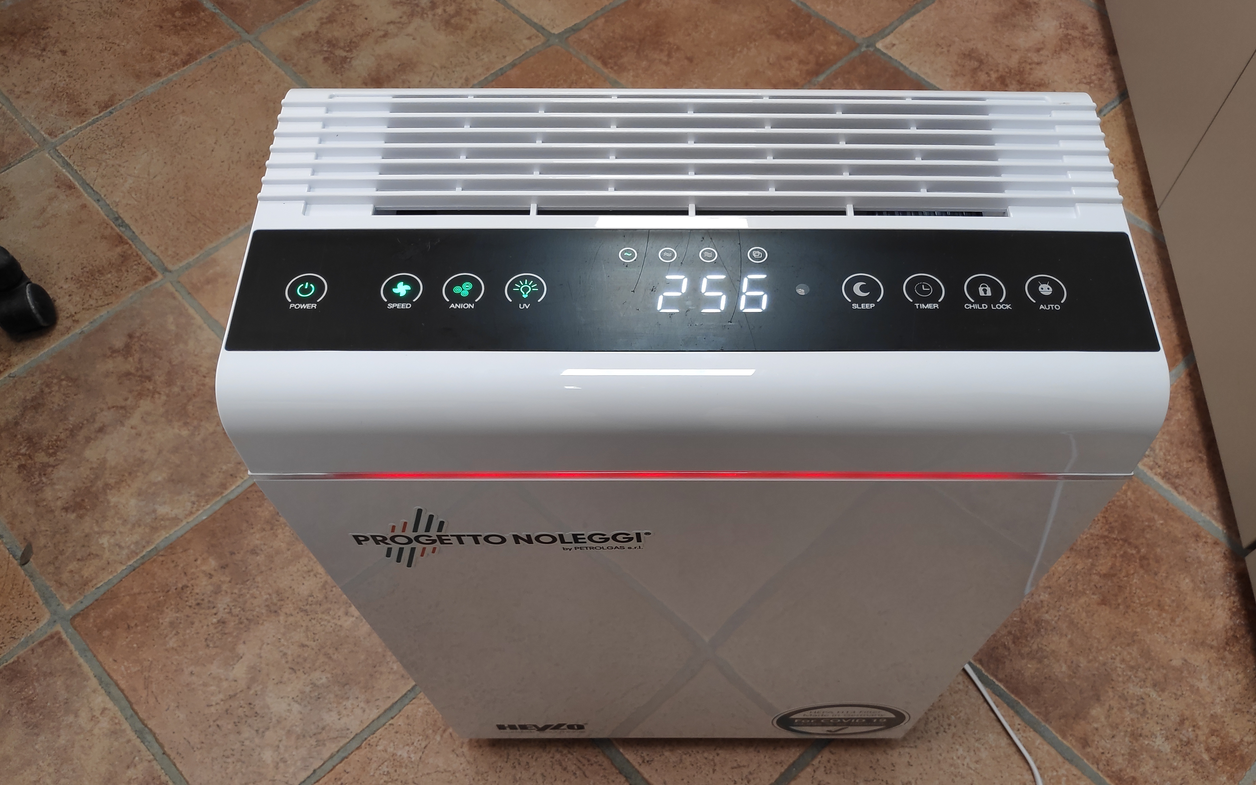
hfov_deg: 77.0
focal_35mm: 23
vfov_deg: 52.4
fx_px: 787
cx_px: 675
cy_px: 494
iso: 259
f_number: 1.9
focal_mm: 3.94
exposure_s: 1/100
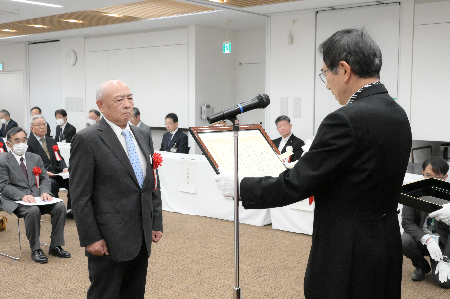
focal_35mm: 44
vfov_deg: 30.5
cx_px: 235
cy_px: 156
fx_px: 550
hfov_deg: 44.5
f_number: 8
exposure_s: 1/640
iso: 18000
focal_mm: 38
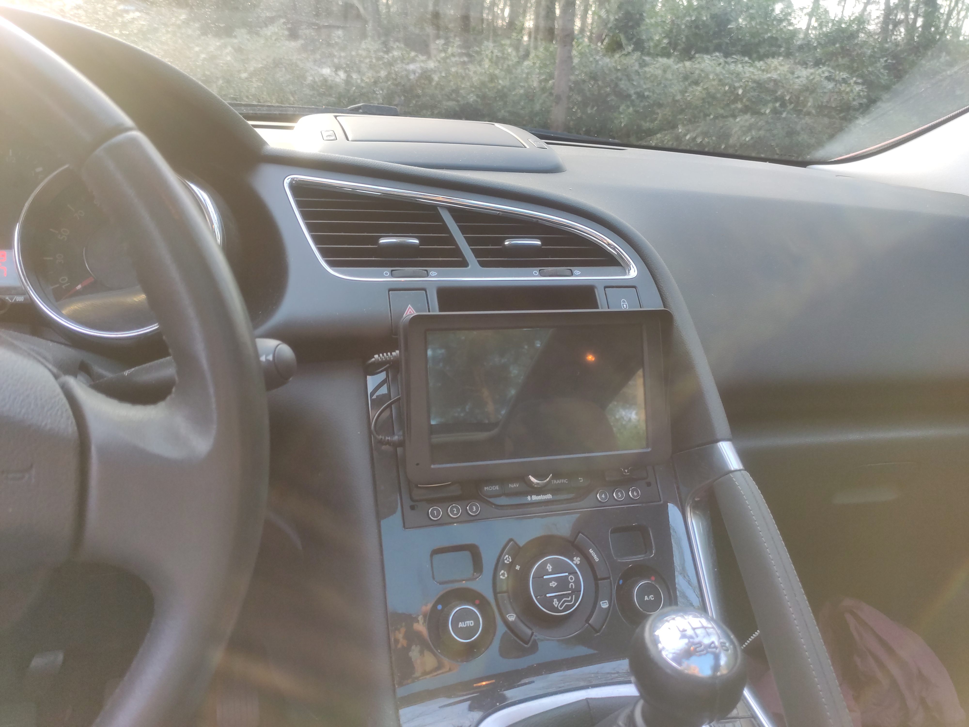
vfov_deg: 53.1
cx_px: 484
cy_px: 364
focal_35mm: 26
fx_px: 728
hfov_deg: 67.3
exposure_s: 1/50
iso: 117
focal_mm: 4.77
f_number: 1.75
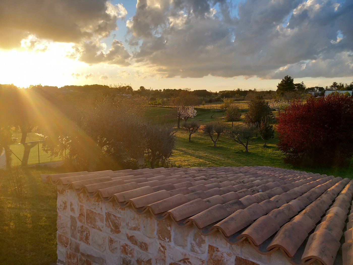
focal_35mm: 27
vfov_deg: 51.4
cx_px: 176
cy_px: 132
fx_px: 275
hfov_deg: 65.3
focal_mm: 4
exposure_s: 1/100
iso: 25
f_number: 1.8
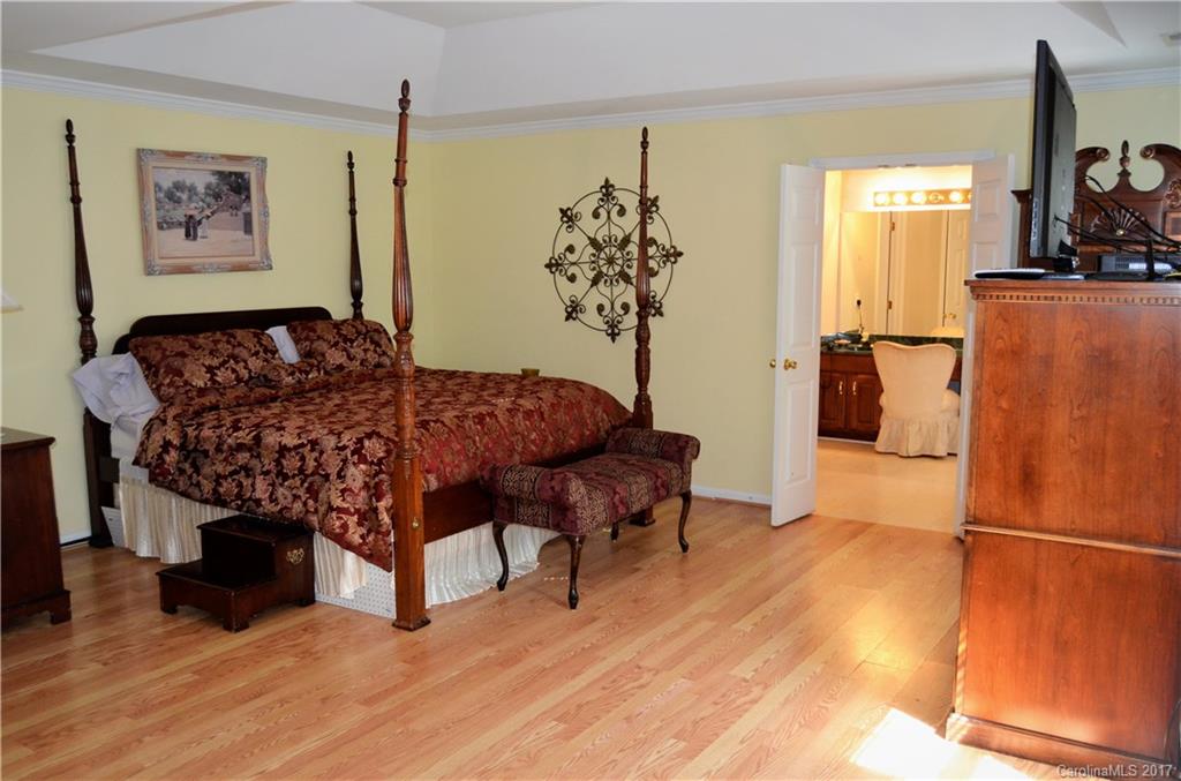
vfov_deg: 43.4
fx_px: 982
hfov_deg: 62.1
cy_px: 390
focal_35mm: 30
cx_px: 590
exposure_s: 1/60
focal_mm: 20
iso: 720
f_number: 3.5
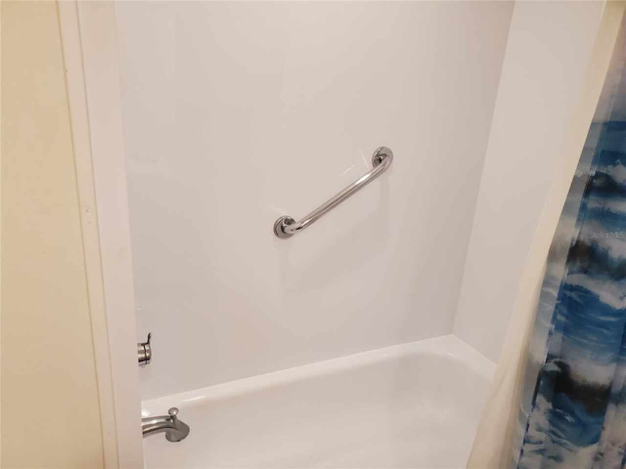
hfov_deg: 67.3
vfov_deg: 53.1
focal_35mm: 26
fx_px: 470
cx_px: 313
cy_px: 234
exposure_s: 1/120
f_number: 2.4
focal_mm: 4.3
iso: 320
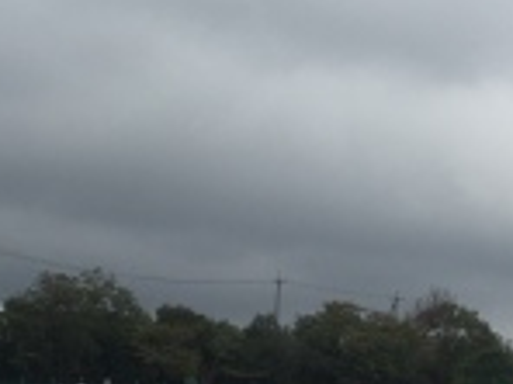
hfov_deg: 20.0
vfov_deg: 14.9
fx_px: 1452
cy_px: 351
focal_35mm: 98
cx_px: 256
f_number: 2.2
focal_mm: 4.15
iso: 32
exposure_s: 1/2083
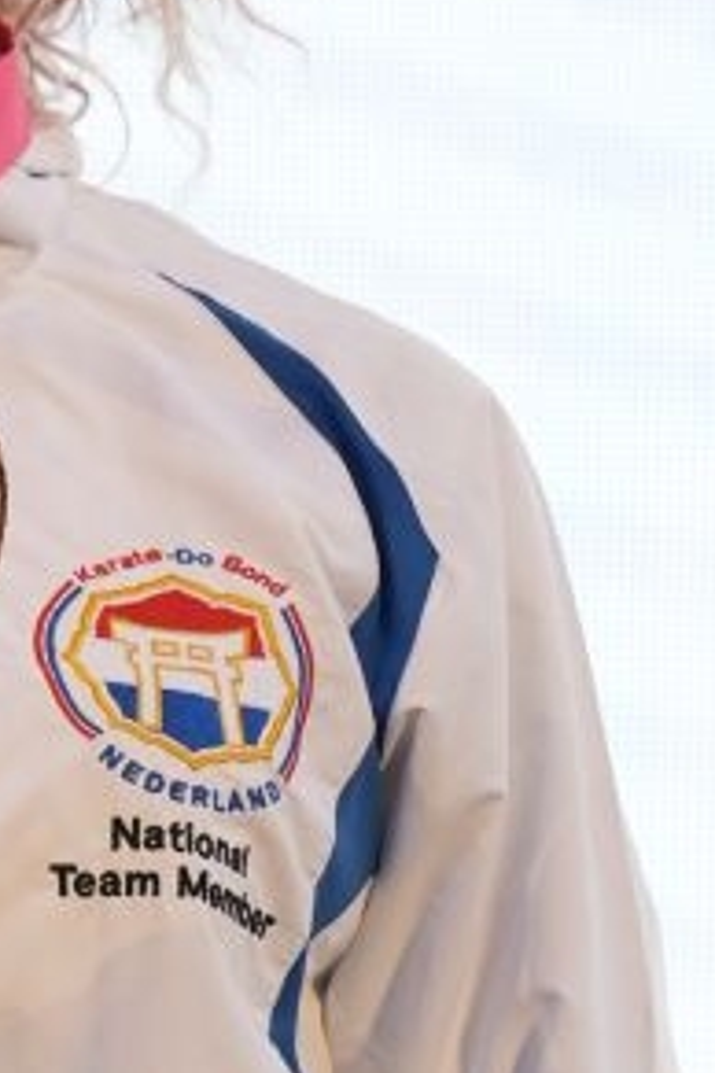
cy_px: 800
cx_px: -251
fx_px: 36849
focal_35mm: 1237
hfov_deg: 1.1
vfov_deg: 1.7
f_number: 2.8
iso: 320
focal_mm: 200
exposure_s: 1/250
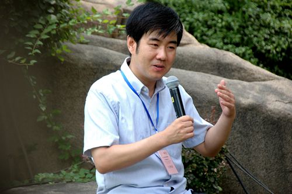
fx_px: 2430
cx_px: 146
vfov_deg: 4.6
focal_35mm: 300
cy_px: 97
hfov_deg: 6.9
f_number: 5.6
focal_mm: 200
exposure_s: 1/125
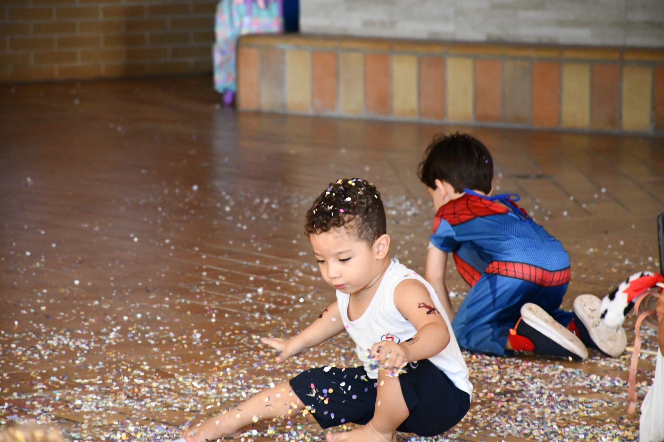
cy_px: 221
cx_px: 332
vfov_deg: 6.5
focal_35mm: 210
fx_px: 3873
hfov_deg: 9.8
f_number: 5.6
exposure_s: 1/250
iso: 5600
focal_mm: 140
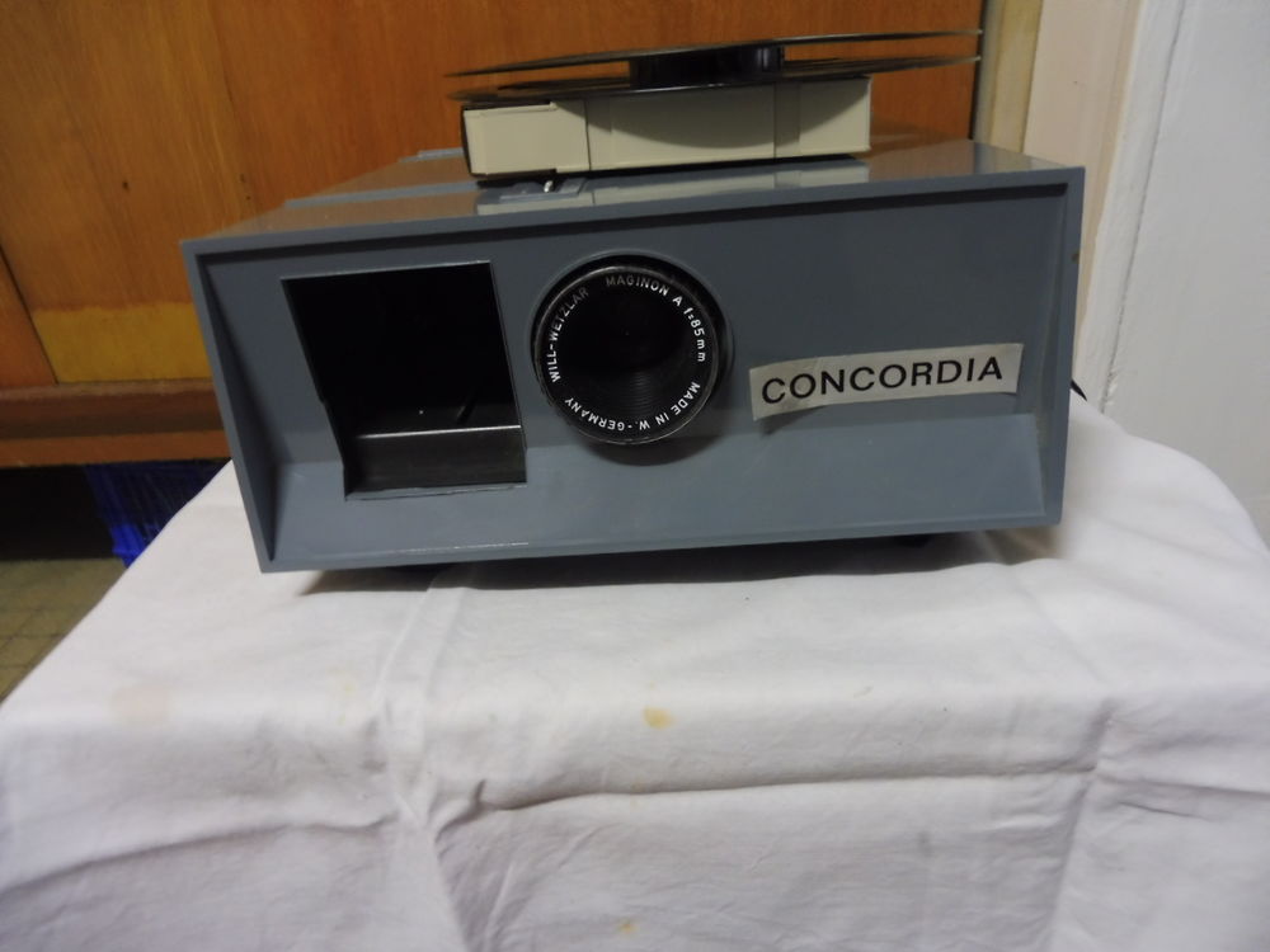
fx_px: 881
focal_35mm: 24
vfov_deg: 56.8
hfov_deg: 71.6
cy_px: 476
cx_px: 635
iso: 400
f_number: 3.3
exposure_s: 1/8
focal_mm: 4.3
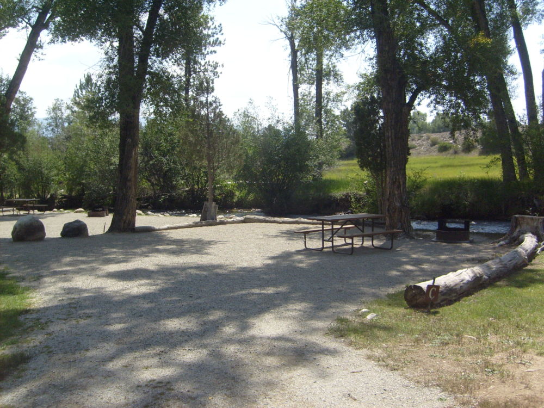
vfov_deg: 40.7
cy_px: 204
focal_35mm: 35
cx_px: 272
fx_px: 550
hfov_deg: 52.6
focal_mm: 5.8
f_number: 7.1
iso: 80
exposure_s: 1/250
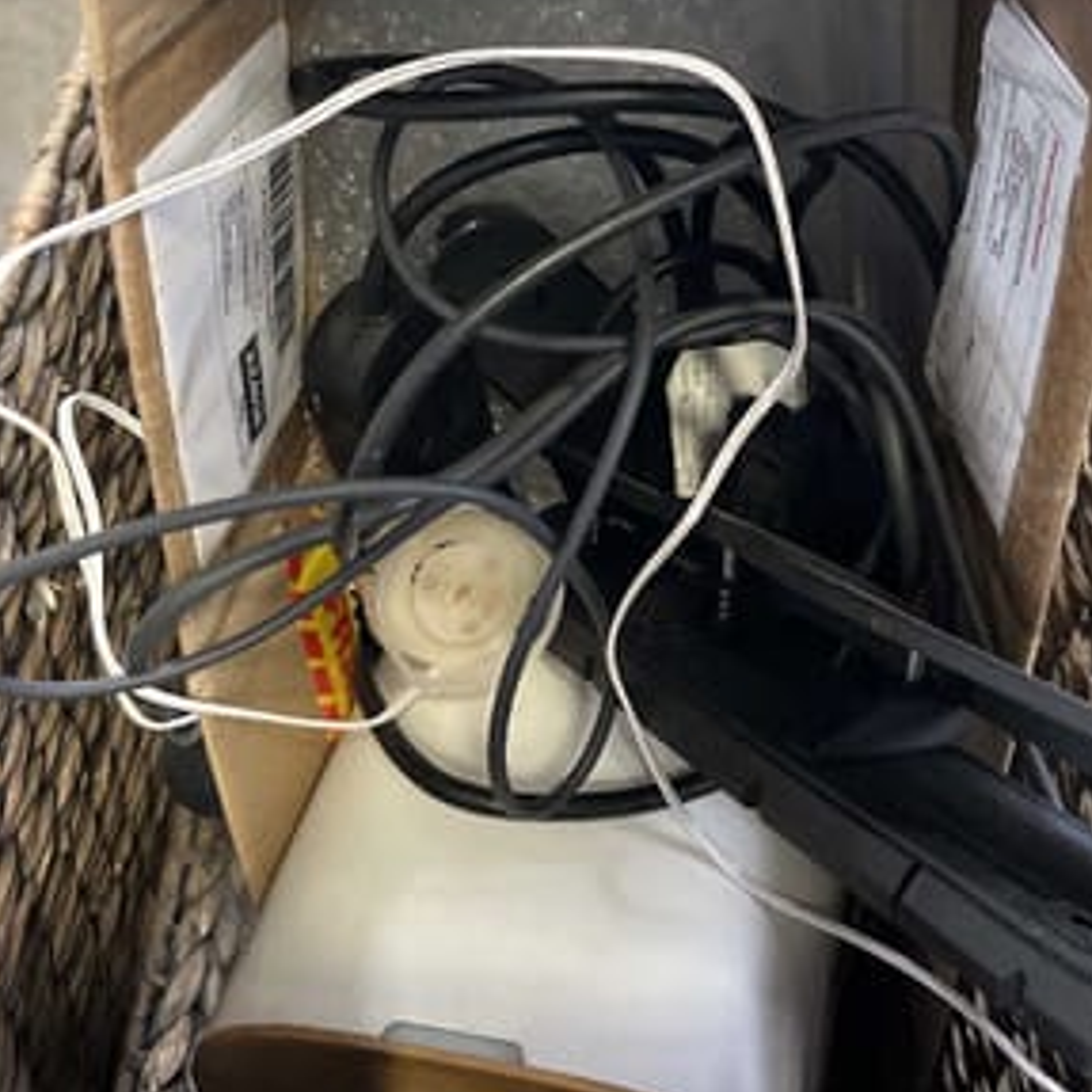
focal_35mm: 40
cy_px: 420
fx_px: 1428
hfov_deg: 41.6
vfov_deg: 41.6
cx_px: 666
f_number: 1.6
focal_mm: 5.1
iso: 400
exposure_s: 1/60
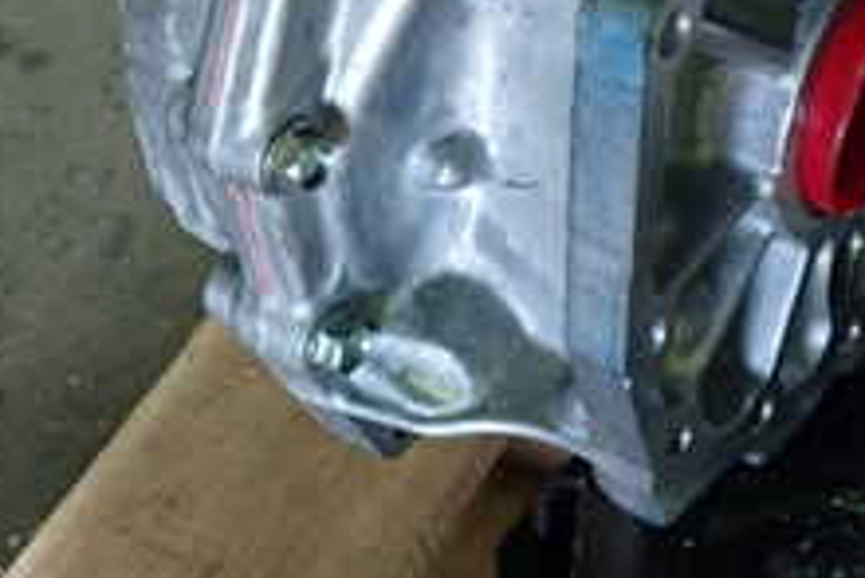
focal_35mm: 85
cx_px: 271
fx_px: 2044
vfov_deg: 15.9
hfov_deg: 23.8
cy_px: 47
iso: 200
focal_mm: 5.4
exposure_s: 1/30
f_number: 2.3
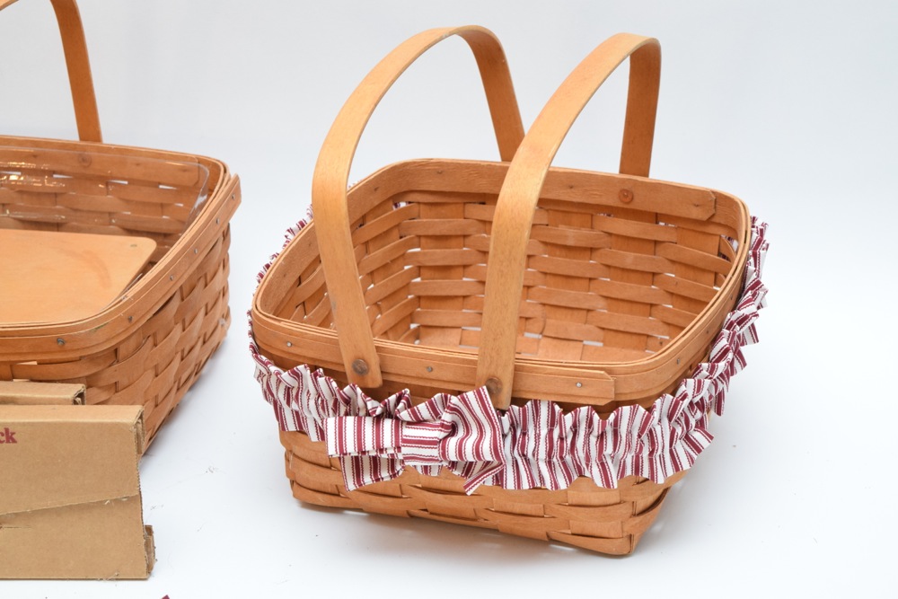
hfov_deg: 24.6
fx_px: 2058
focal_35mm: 82
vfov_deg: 16.6
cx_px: 449
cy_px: 300
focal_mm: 55
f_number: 5.6
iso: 1800
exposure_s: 1/60
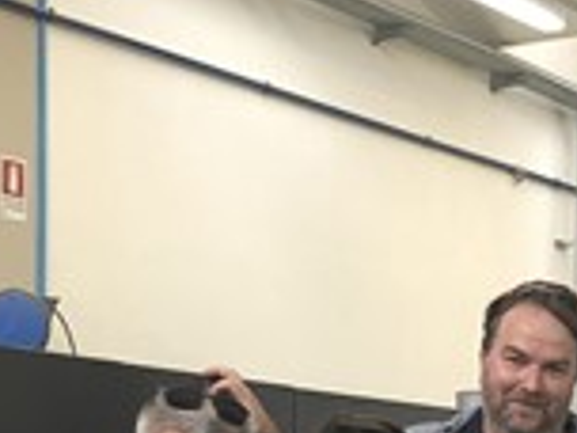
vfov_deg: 10.7
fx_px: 2150
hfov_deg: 15.3
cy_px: 811
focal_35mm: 129
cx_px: 201
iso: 25
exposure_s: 1/33
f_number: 1.8
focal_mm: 4
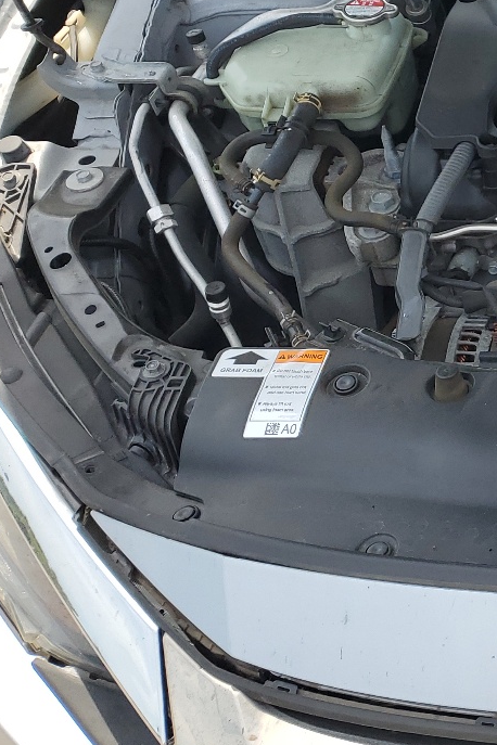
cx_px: 855
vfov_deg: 31.4
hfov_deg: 17.9
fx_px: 1305
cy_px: 194
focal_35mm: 63
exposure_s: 1/1429
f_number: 1.5
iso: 50
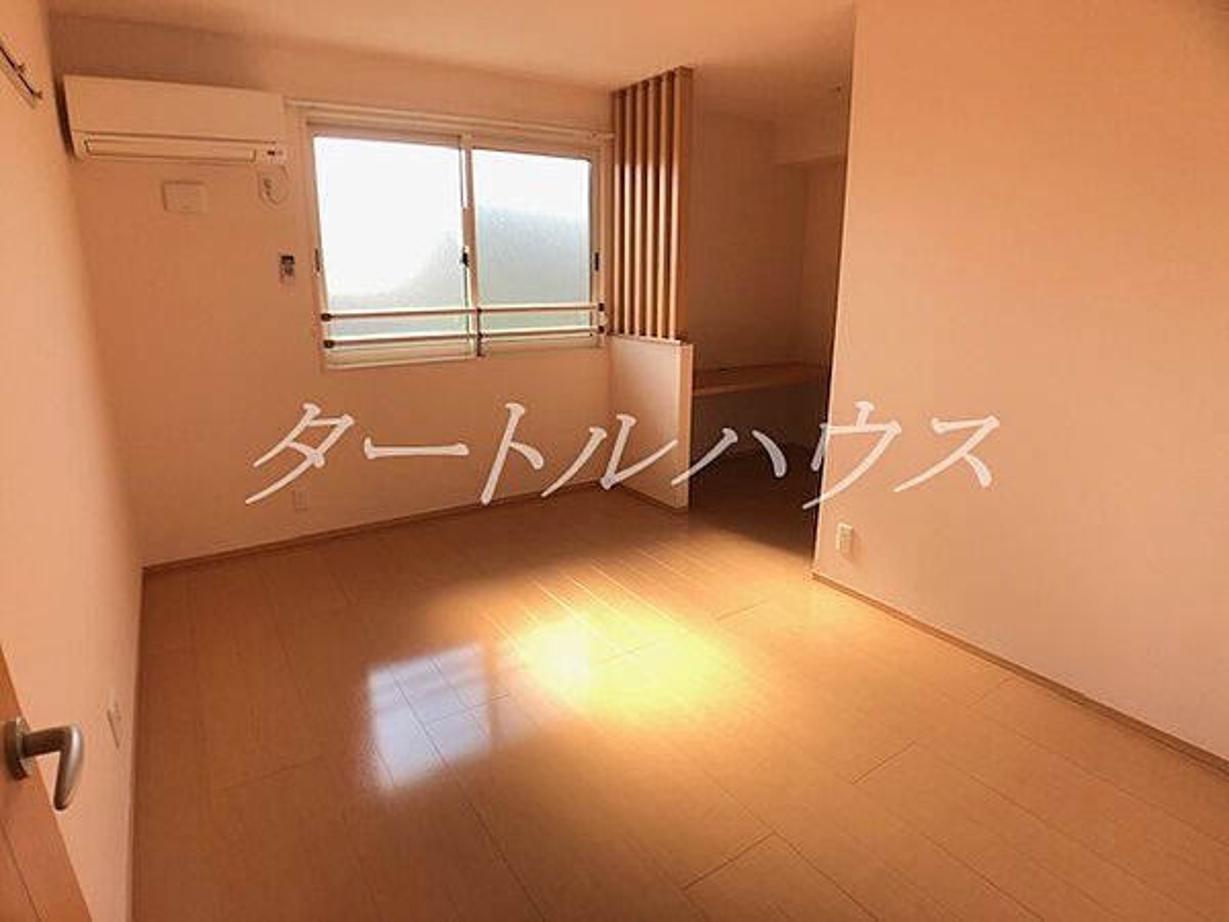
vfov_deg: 49.7
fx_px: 994
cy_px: 461
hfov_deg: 63.4
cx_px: 614
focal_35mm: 28
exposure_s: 1/196
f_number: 1.8
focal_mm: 4
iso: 20
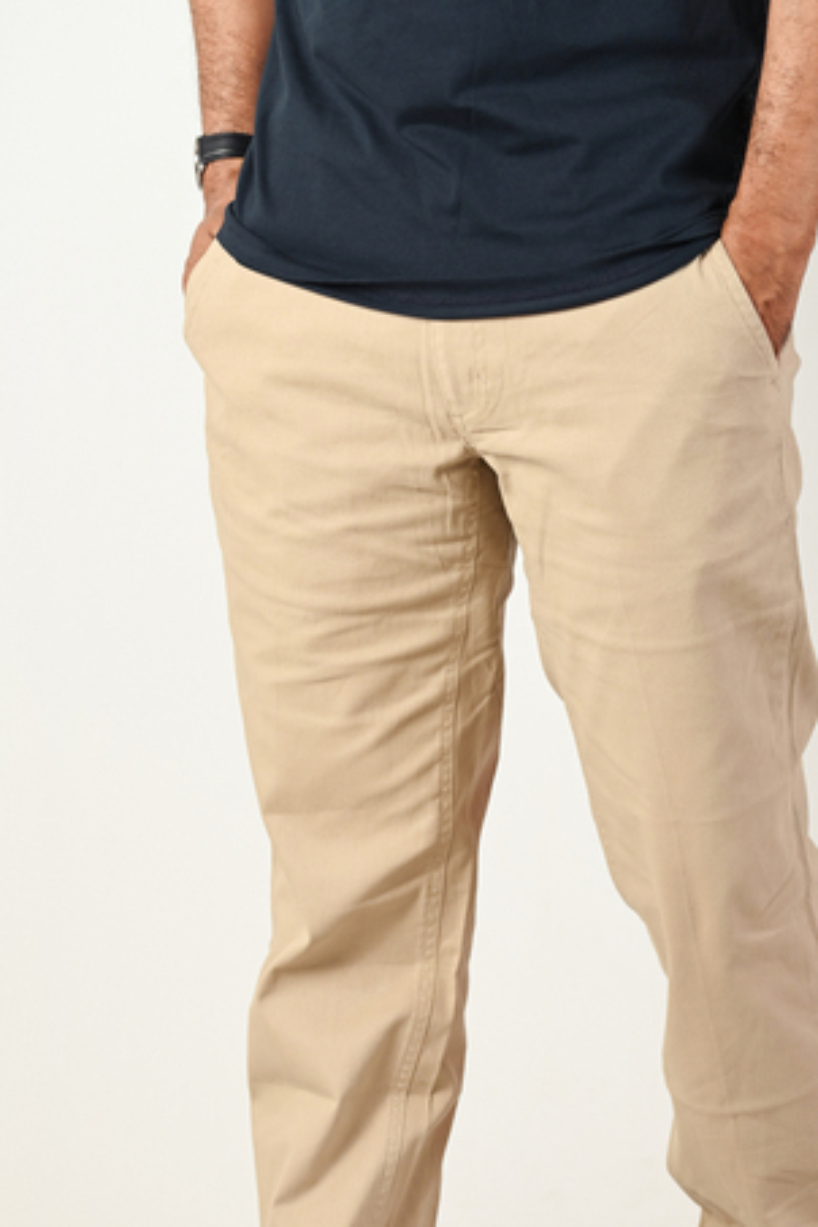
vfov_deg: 10.7
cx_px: 555
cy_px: 826
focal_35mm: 192
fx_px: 6543
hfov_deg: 7.1
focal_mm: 116
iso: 200
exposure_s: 1/200
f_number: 4
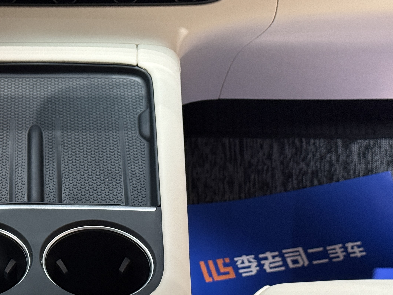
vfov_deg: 16.2
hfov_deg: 21.1
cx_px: 42
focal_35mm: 91
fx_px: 1033
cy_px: 214
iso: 400
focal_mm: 6.76
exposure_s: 1/33
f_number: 1.78
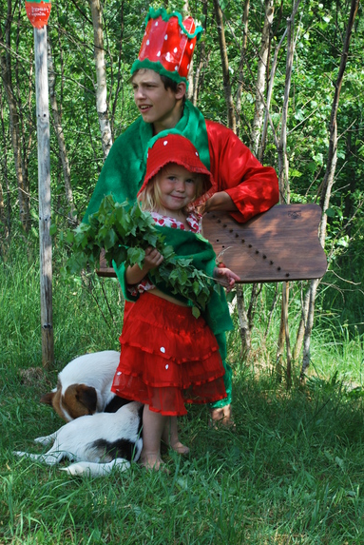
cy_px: 274
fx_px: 999
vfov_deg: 30.5
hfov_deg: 20.6
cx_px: 165
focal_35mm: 66
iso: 100
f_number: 5.6
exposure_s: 1/125
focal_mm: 40
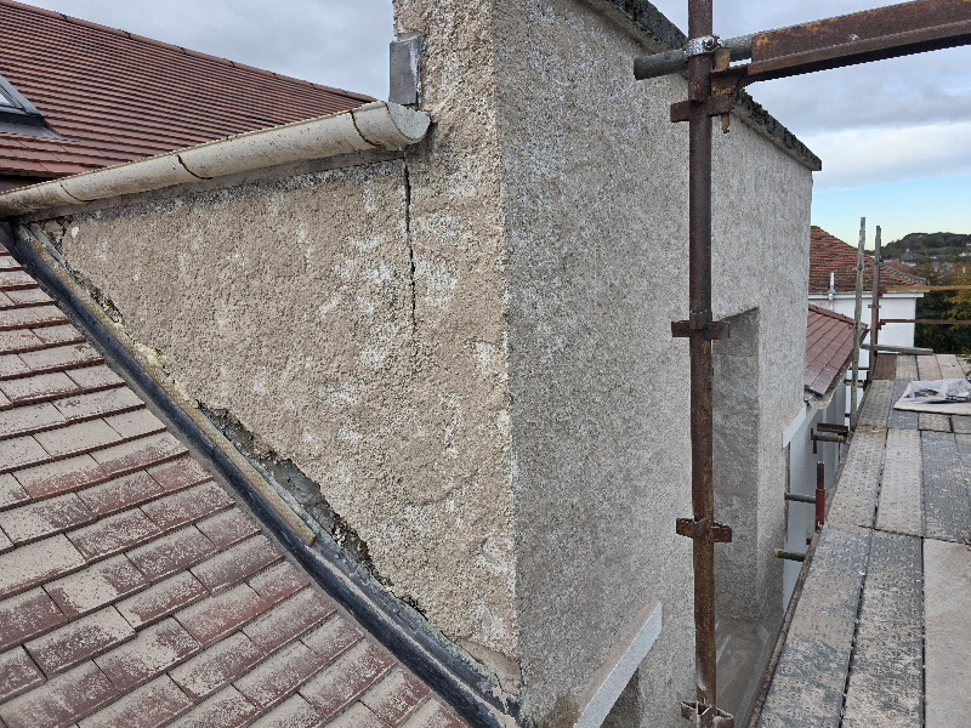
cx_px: 486
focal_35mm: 23
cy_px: 364
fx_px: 645
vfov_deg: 58.9
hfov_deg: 73.9
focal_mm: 6.3
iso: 25
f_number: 1.7
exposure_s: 1/370
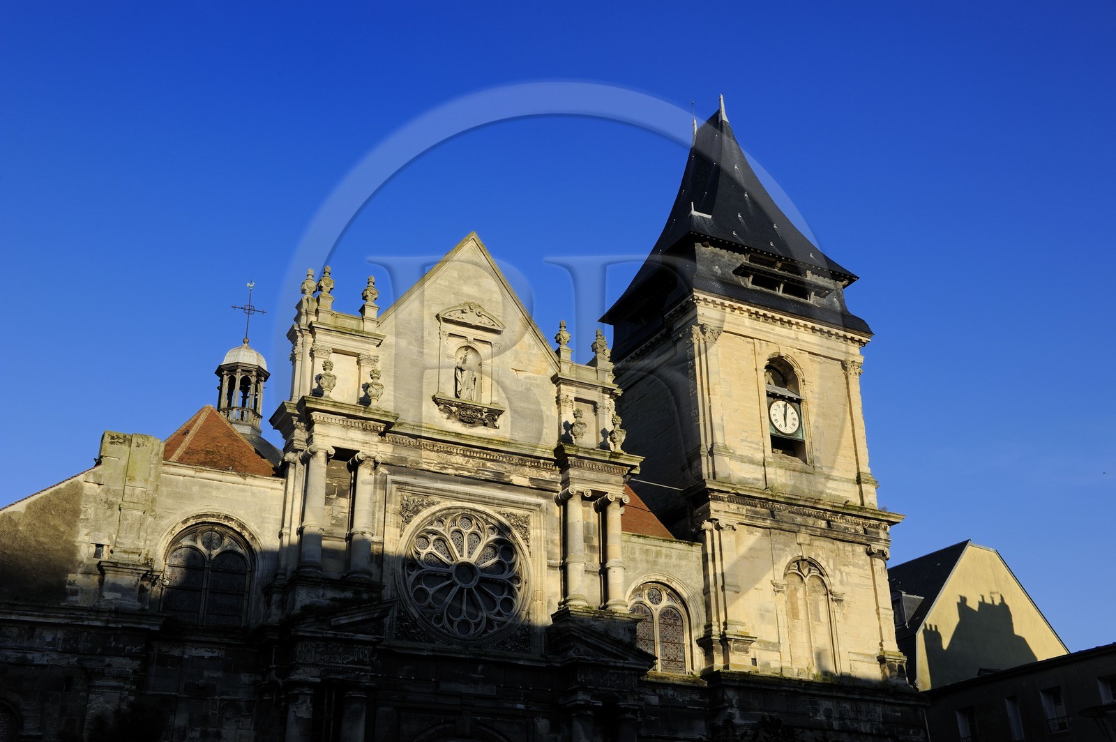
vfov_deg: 35.0
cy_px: 371
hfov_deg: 50.7
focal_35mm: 38
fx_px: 1177
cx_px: 558
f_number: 13
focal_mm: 38
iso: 200
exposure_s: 1/160
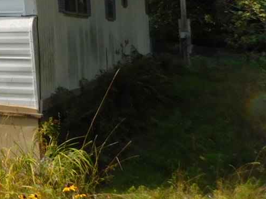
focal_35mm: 74
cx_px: -144
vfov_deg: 18.8
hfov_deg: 21.6
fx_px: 569
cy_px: -42
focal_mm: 4
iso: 125
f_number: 3
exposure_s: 1/1250
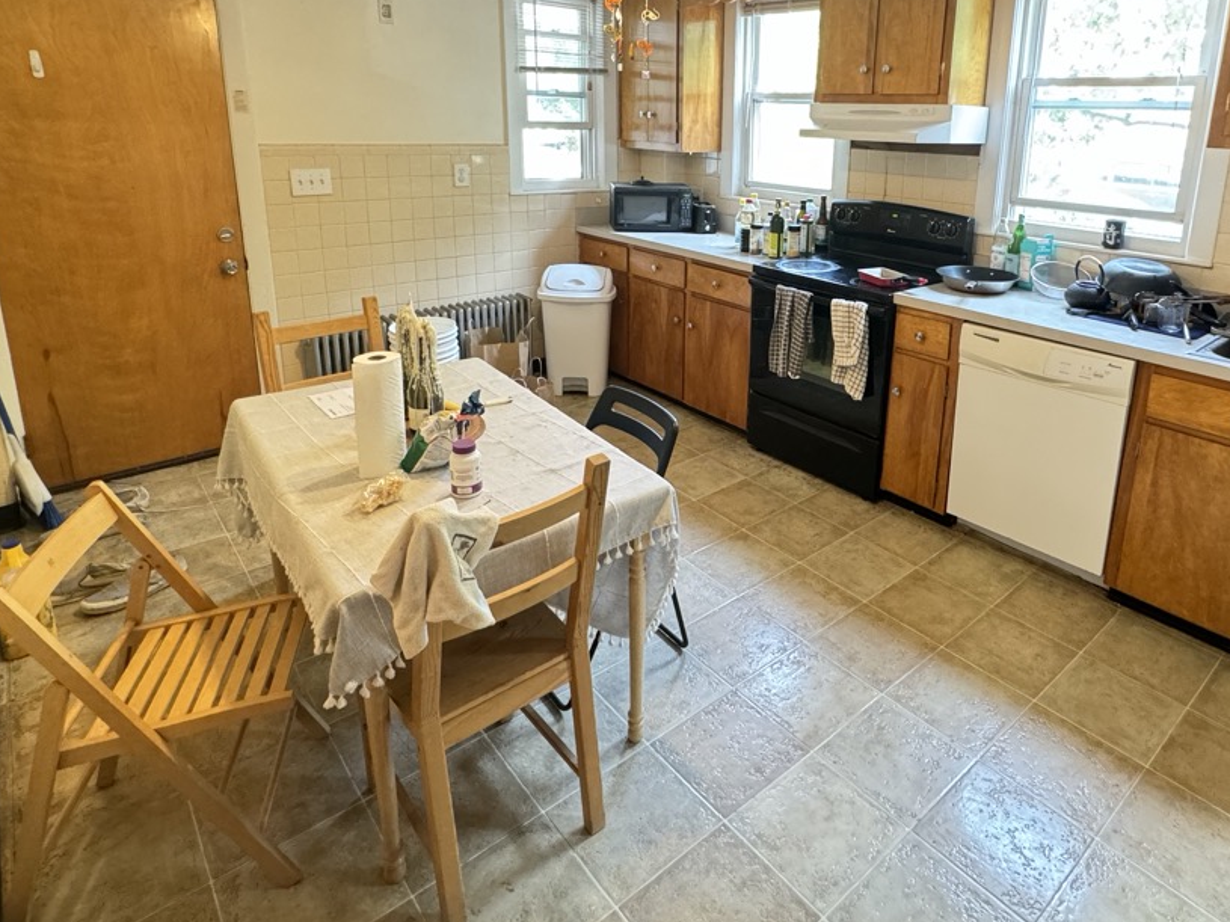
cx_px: 735
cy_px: 303
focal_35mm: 22
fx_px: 782
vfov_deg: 59.6
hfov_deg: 75.6
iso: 800
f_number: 2.2
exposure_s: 1/60
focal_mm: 2.22
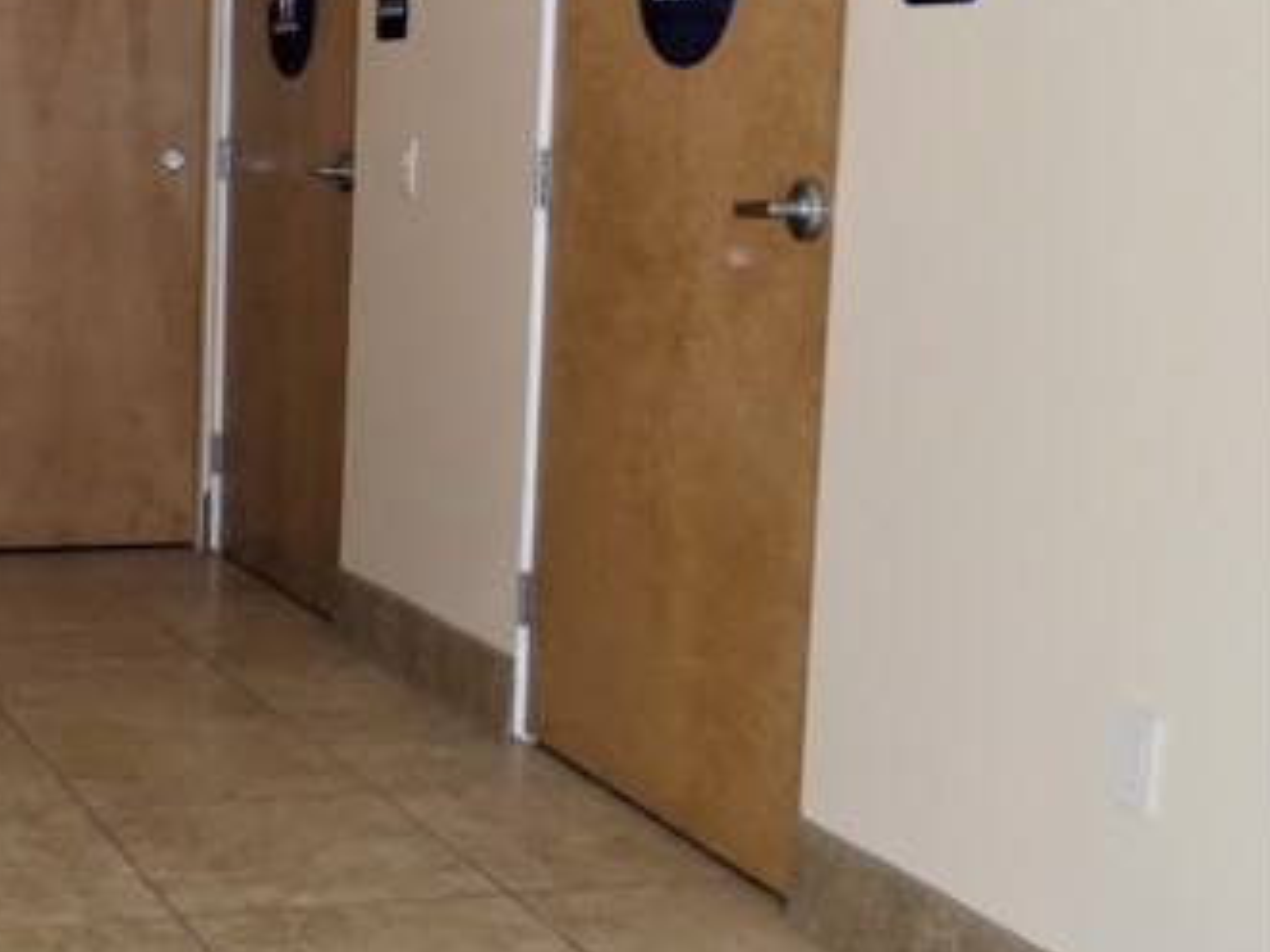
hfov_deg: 31.3
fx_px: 2127
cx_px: 61
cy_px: 376
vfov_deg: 25.2
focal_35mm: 58
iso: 200
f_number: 3.3
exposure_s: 1/30
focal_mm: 5.3
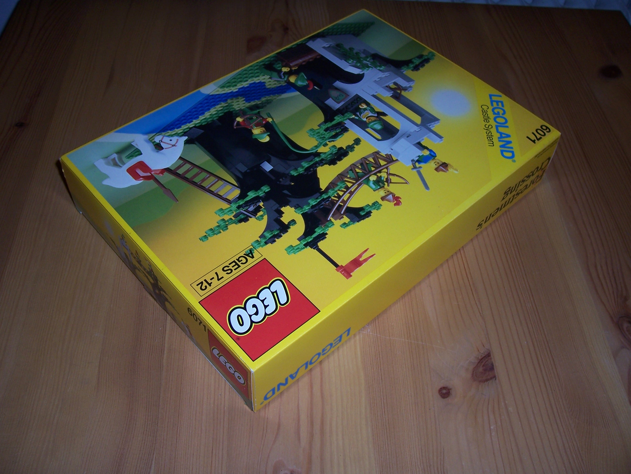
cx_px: 316
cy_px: 237
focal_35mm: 34
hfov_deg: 54.0
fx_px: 620
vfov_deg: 41.8
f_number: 2.7
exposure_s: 1/60
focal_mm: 5.6
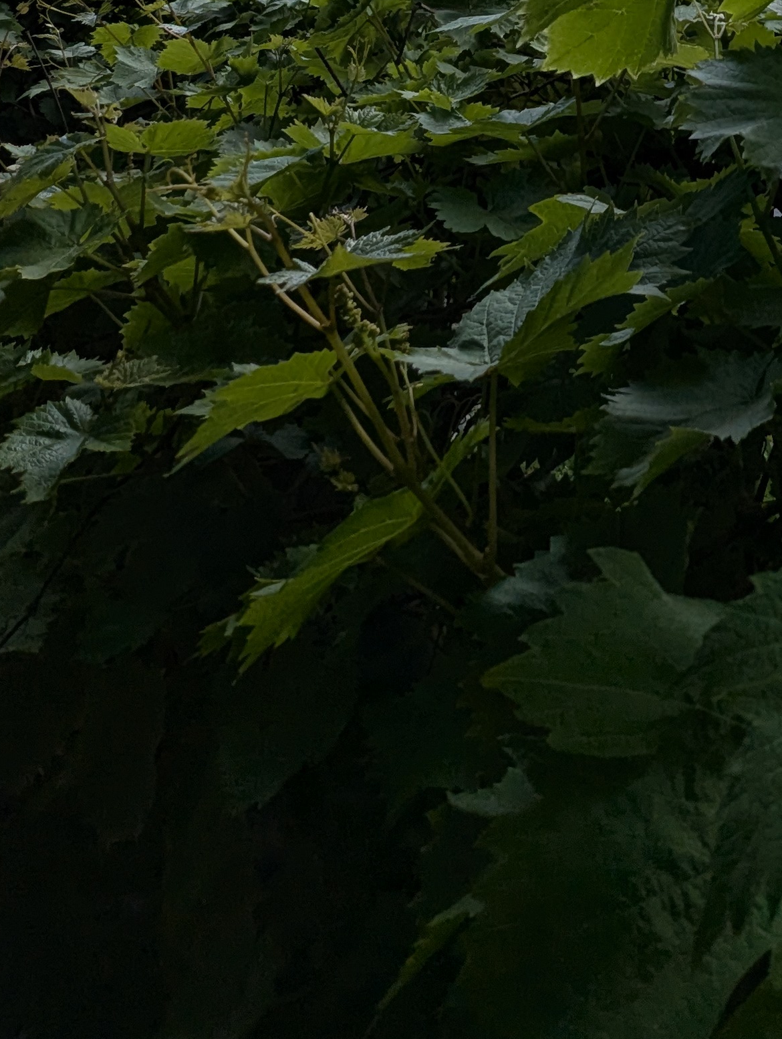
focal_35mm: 42
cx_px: 690
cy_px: -118
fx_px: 1262
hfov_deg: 32.8
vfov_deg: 37.2
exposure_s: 1/5464
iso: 42
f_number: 2.2
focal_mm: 2.35
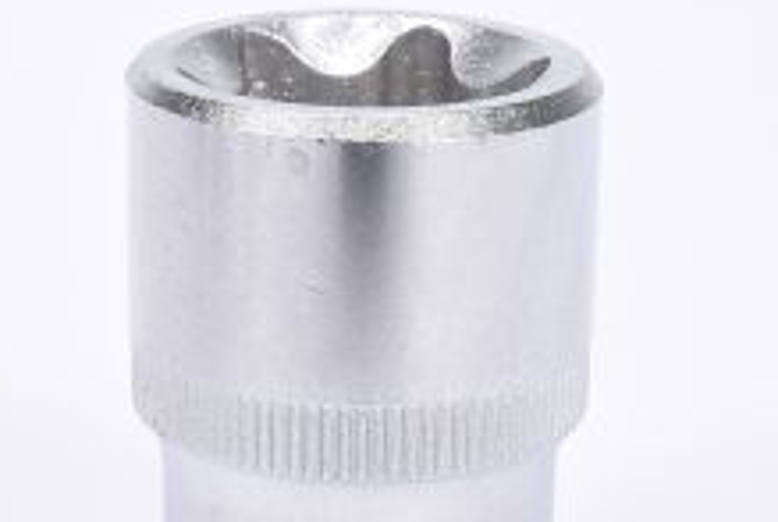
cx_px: 357
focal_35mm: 187
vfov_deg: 7.4
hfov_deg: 11.0
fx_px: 4049
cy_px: 405
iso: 250
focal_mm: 50
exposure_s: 1/125
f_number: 16
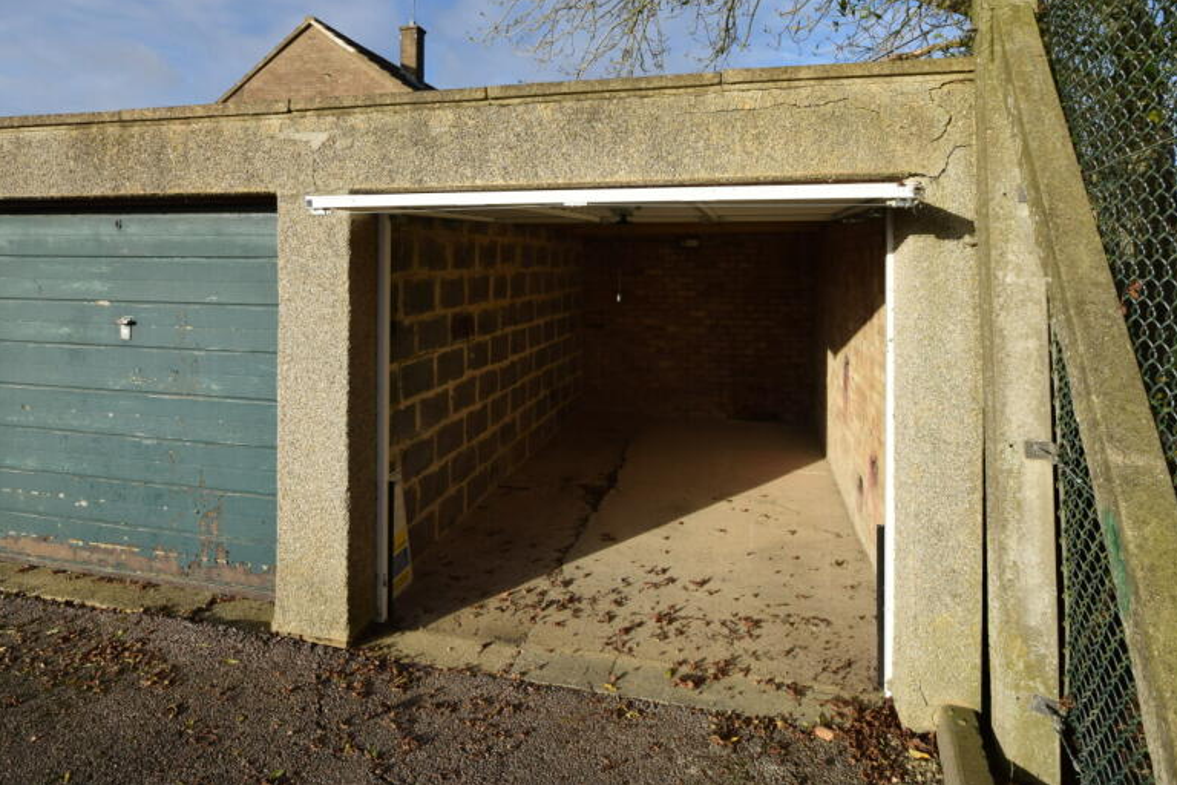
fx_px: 654
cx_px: 561
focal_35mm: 20
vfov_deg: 60.5
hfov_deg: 83.9
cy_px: 263
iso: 200
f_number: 9
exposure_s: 1/320
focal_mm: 10
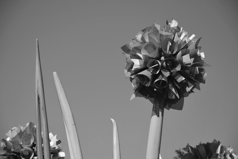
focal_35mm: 158
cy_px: 80
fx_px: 1041
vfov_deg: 8.7
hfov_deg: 13.0
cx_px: 119
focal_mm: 105
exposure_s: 1/800
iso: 200
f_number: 7.1
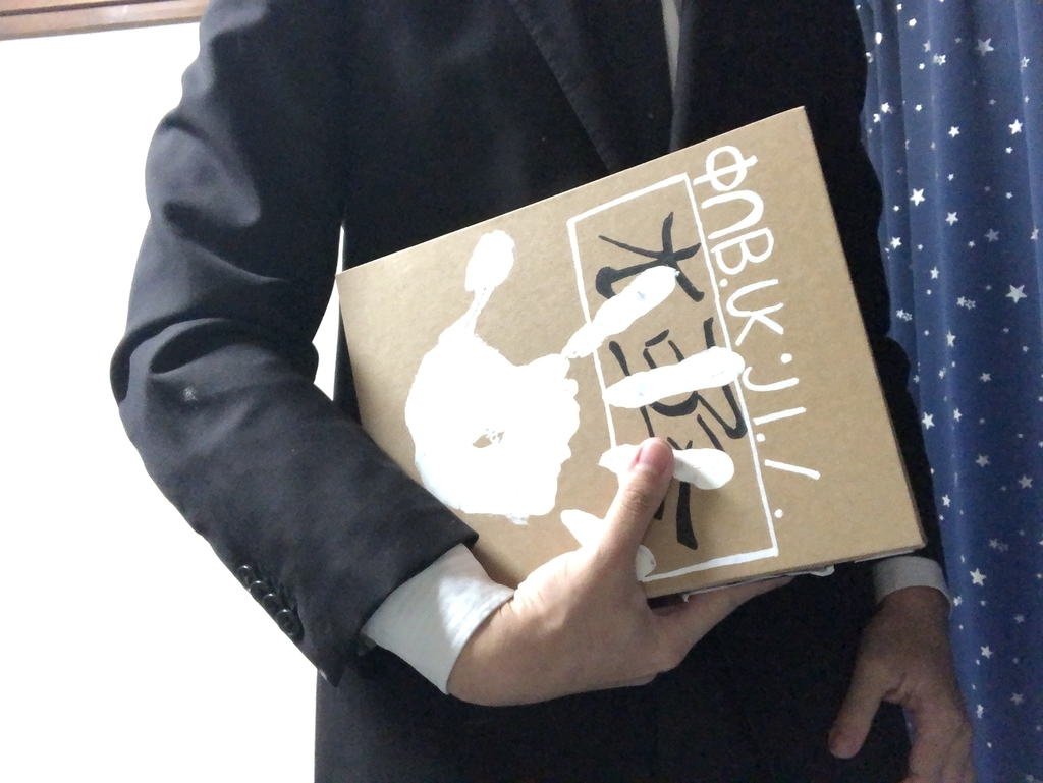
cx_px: 522
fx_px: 965
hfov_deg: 56.8
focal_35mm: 32
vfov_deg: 44.2
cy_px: 392
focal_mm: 2.87
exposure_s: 1/15
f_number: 2.2
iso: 640
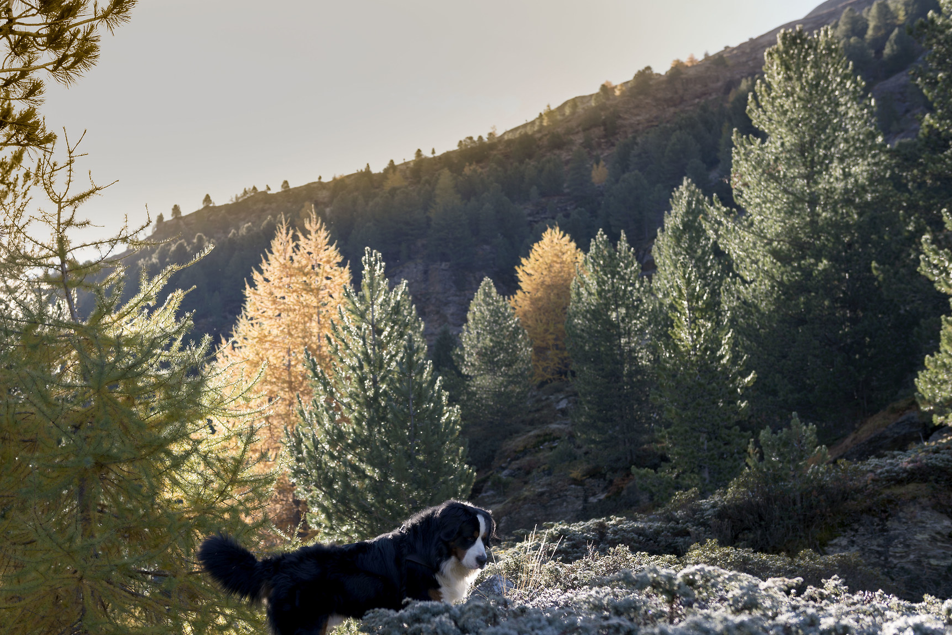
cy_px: 418
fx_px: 1613
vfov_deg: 22.2
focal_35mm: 61
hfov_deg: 32.8
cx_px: 401
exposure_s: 1/125
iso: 64
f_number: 4.5
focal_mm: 44
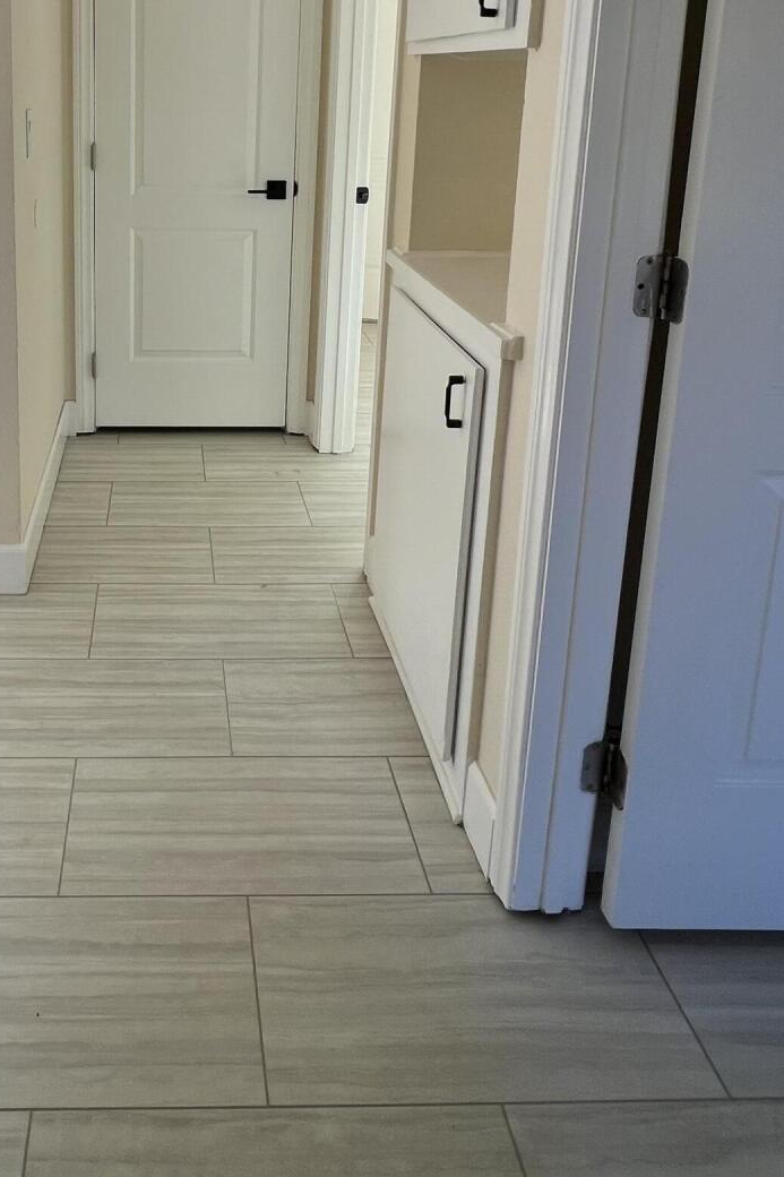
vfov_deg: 63.7
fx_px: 850
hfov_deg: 47.5
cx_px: 186
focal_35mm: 26
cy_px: 244
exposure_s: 1/187
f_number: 1.8
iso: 32
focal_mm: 1.57
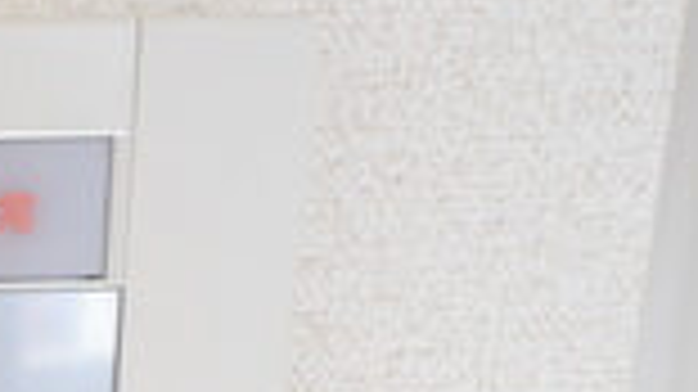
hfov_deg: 20.4
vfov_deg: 11.6
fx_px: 1683
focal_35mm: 91
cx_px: -320
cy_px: 836
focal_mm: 14
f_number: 5.3
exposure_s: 1/10
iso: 800
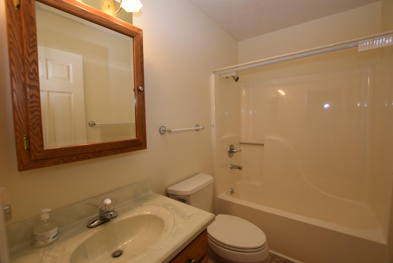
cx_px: 196
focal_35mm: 15
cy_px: 132
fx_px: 164
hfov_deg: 100.3
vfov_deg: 77.4
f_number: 5.6
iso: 450
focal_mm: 10
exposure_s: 1/125
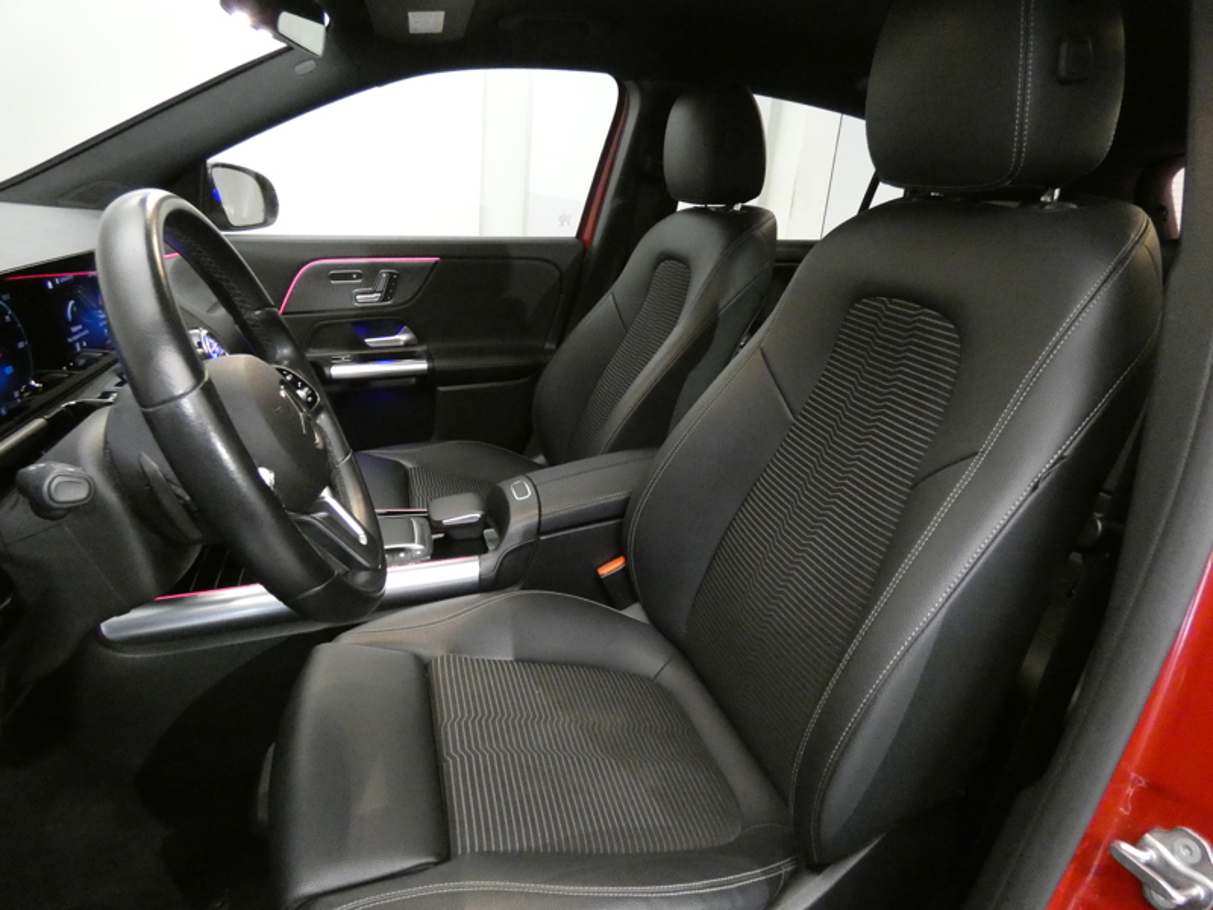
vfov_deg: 66.0
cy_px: 455
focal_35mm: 20
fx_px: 701
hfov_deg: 81.7
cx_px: 606
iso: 1600
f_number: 2.8
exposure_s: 1/30
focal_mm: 3.6
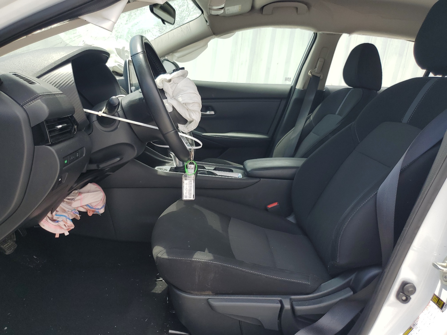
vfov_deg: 53.1
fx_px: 336
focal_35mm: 26
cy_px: 168
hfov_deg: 67.3
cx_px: 224
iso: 50
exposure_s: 1/1250
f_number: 1.5
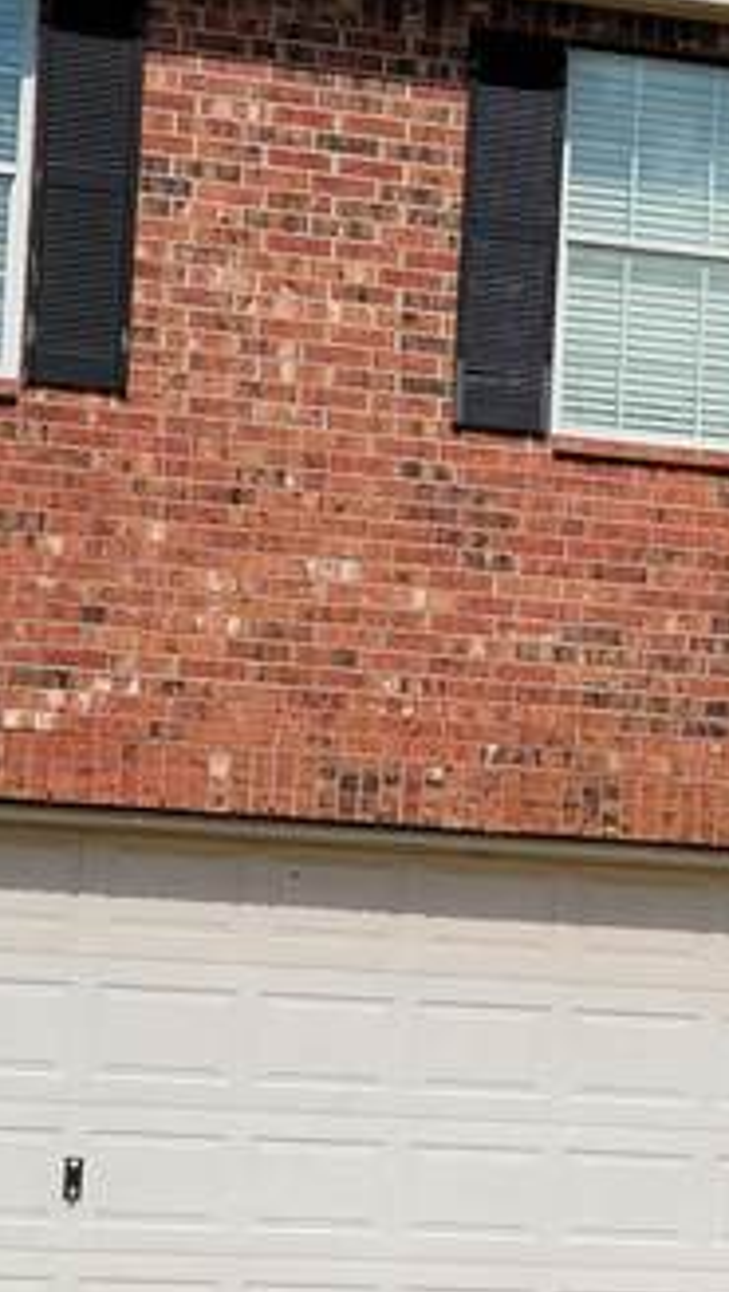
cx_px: 961
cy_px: 808
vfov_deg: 18.0
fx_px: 4081
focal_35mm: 119
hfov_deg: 10.0
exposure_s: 1/1563
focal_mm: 5.9
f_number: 2
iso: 25
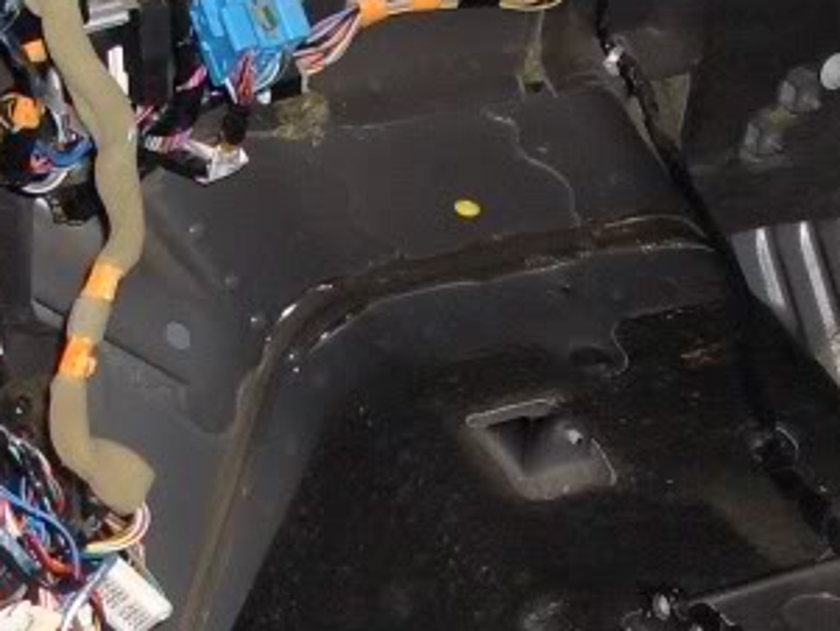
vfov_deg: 12.4
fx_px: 2889
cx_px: 502
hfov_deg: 16.5
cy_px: 589
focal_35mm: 119
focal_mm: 5.8
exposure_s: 1/60
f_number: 2.6
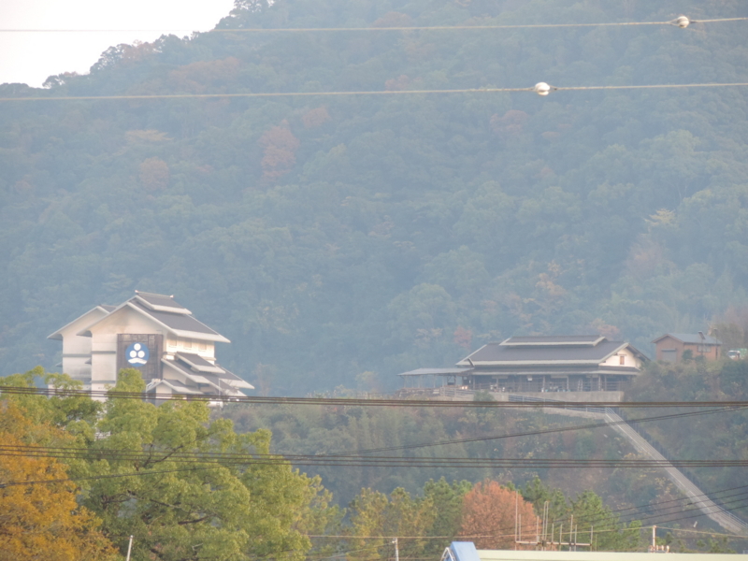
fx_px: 10156
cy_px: 280
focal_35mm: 470
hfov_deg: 4.2
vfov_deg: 3.2
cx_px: 374
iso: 400
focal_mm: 83.8
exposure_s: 1/100
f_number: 4.9
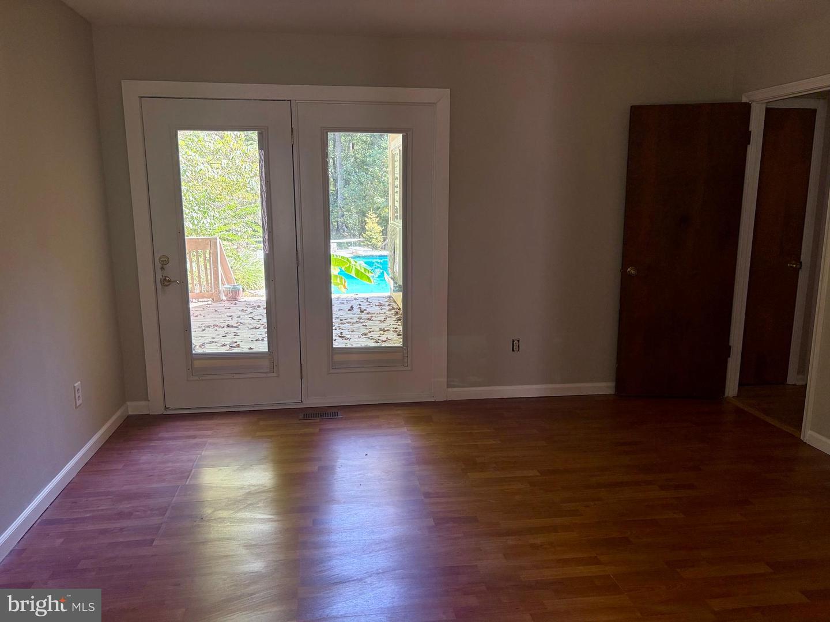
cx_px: 415
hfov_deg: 67.3
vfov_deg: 53.1
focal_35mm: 26
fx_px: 623
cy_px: 311
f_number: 1.6
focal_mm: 5.96
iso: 64
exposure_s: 1/132
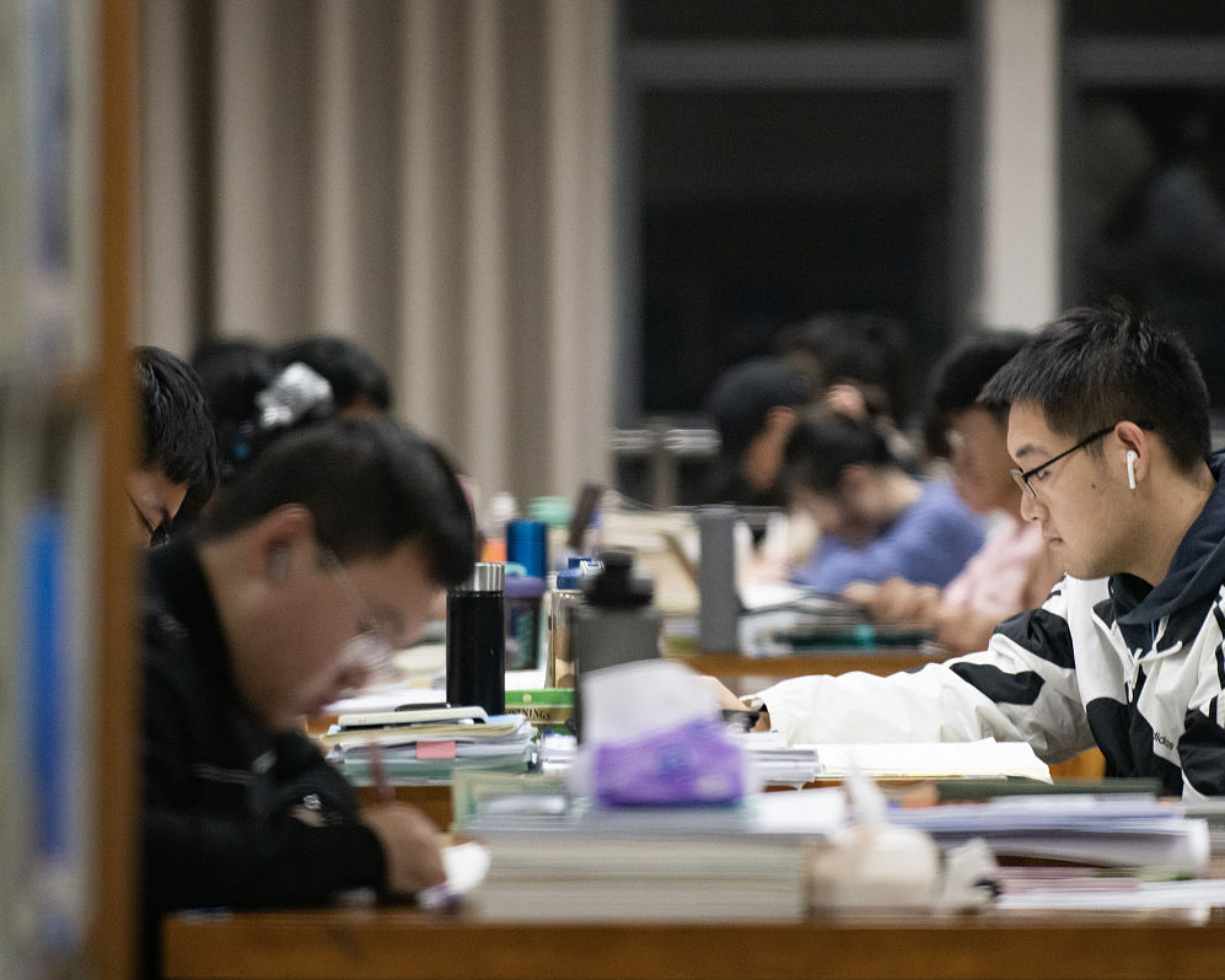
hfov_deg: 10.1
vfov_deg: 8.1
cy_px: 490
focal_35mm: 192
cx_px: 709
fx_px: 6962
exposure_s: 1/125
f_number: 3.2
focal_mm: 170
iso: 1600
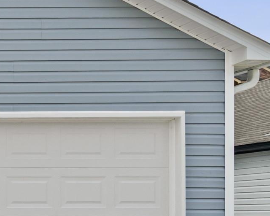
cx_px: -235
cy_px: 225
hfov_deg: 16.0
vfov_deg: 15.2
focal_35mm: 99
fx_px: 791
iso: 250
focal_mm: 18
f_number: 9
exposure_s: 1/100
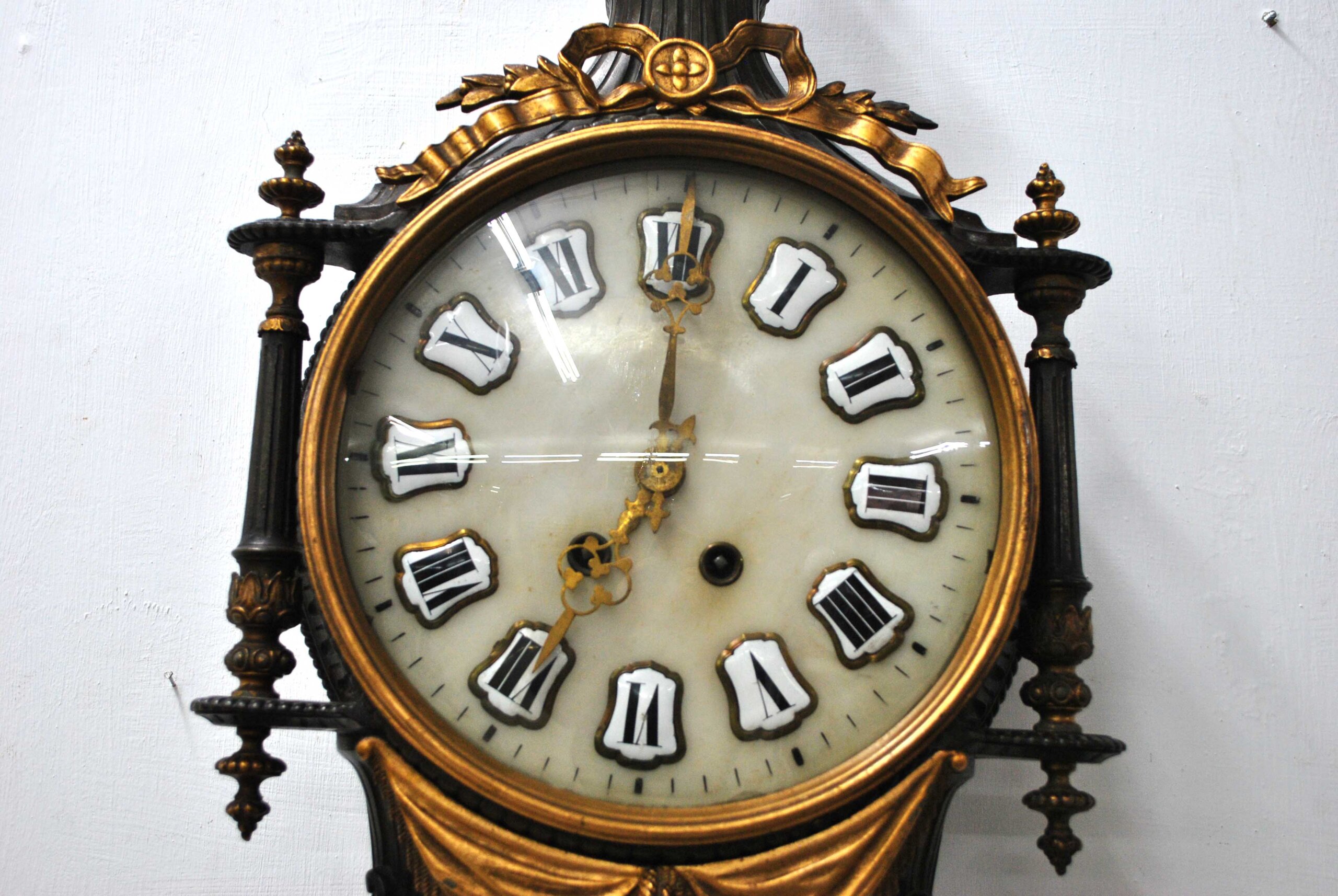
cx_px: 669
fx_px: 1563
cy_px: 448
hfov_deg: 46.3
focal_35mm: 42
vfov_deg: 32.0
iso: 400
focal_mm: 28
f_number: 4.5
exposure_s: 1/40
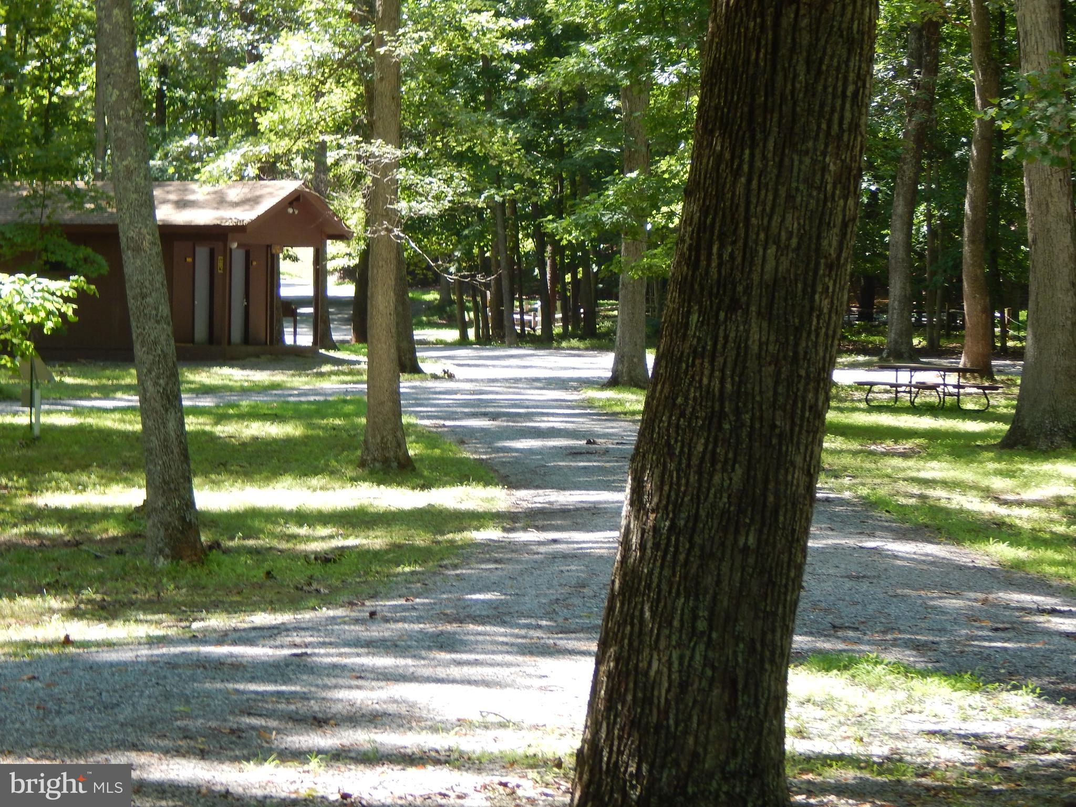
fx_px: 3544
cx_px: 538
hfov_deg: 17.3
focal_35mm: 114
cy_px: 404
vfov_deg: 13.0
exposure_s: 1/80
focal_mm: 20.5
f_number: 4.6
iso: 125
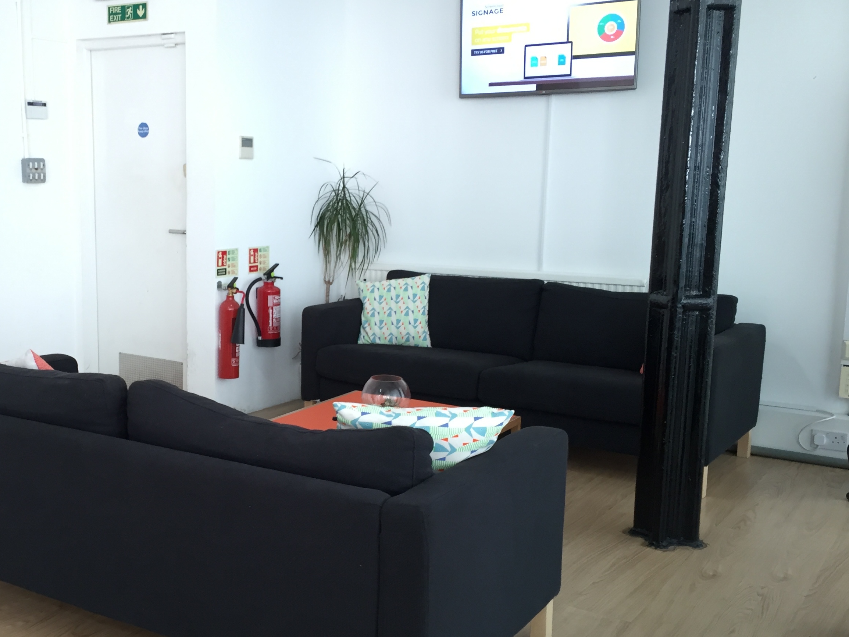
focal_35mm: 41
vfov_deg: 35.1
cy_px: 342
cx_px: 264
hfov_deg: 44.9
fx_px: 1006
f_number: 2.2
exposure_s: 1/33
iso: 80
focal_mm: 4.15
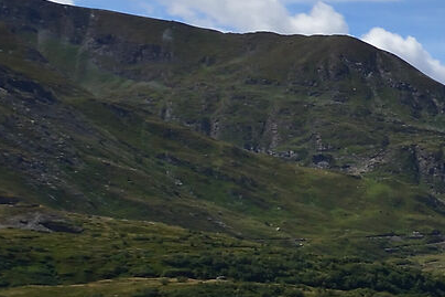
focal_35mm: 116
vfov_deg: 11.7
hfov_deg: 12.1
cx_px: 1203
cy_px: 255
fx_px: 1433
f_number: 10
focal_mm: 13
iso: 125
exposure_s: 1/500
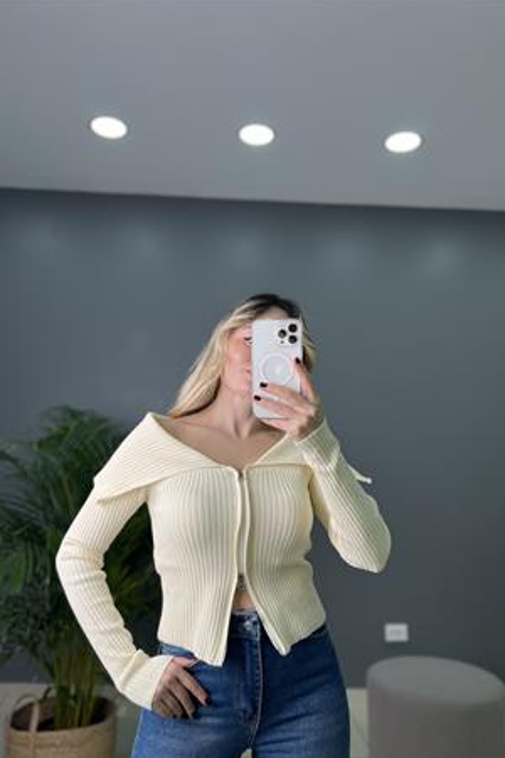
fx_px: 589
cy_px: 389
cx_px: 241
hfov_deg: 46.4
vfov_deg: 65.5
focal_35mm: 28
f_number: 1.5
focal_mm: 5.7
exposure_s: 1/310
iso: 50
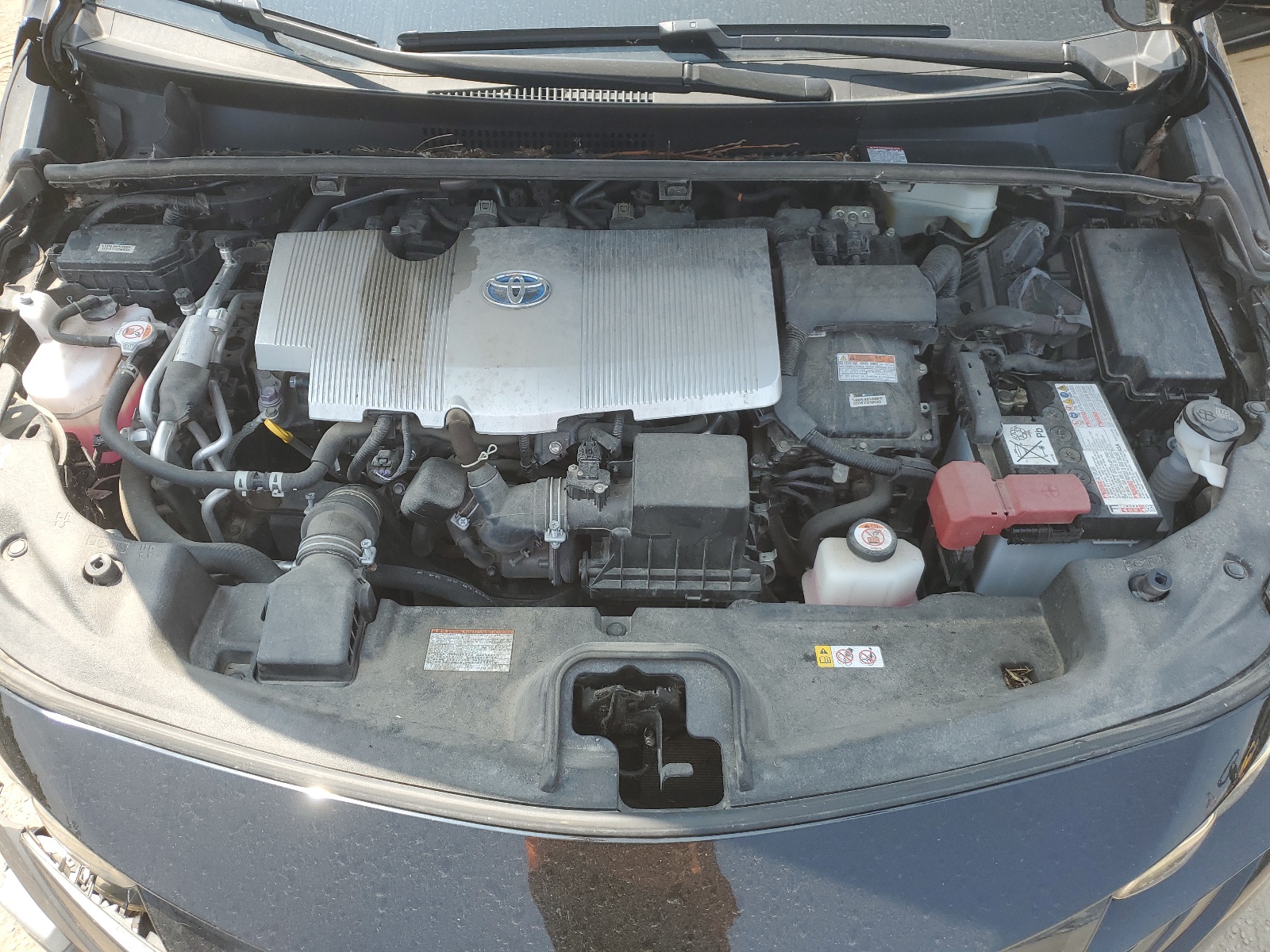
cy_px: 476
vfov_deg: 53.1
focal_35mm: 26
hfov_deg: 67.3
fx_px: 954
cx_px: 635
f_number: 1.5
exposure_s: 1/714
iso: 50
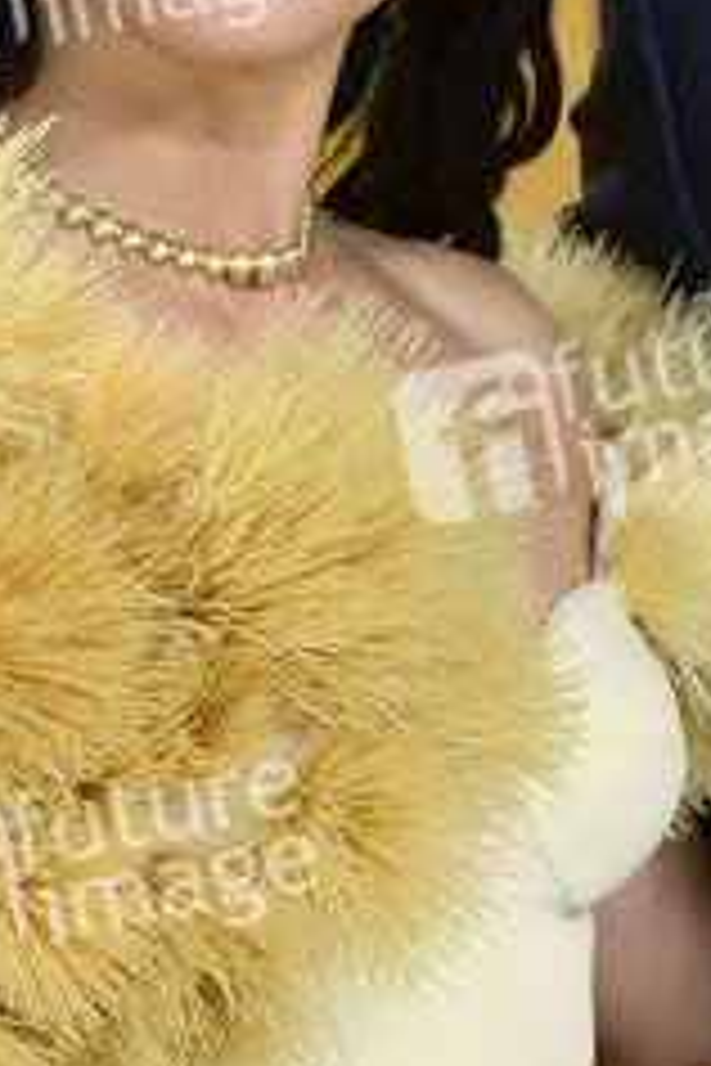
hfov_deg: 6.0
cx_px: 218
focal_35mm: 228
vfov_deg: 9.0
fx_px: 6754
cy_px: 193
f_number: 5.6
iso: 2500
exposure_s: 1/250
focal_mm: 135
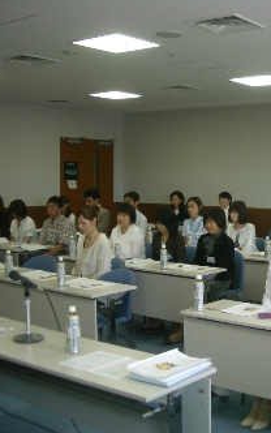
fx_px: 590
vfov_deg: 40.3
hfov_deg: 25.3
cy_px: 215
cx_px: 229
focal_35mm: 50
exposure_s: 1/80
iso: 50
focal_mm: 5.8
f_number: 2.6
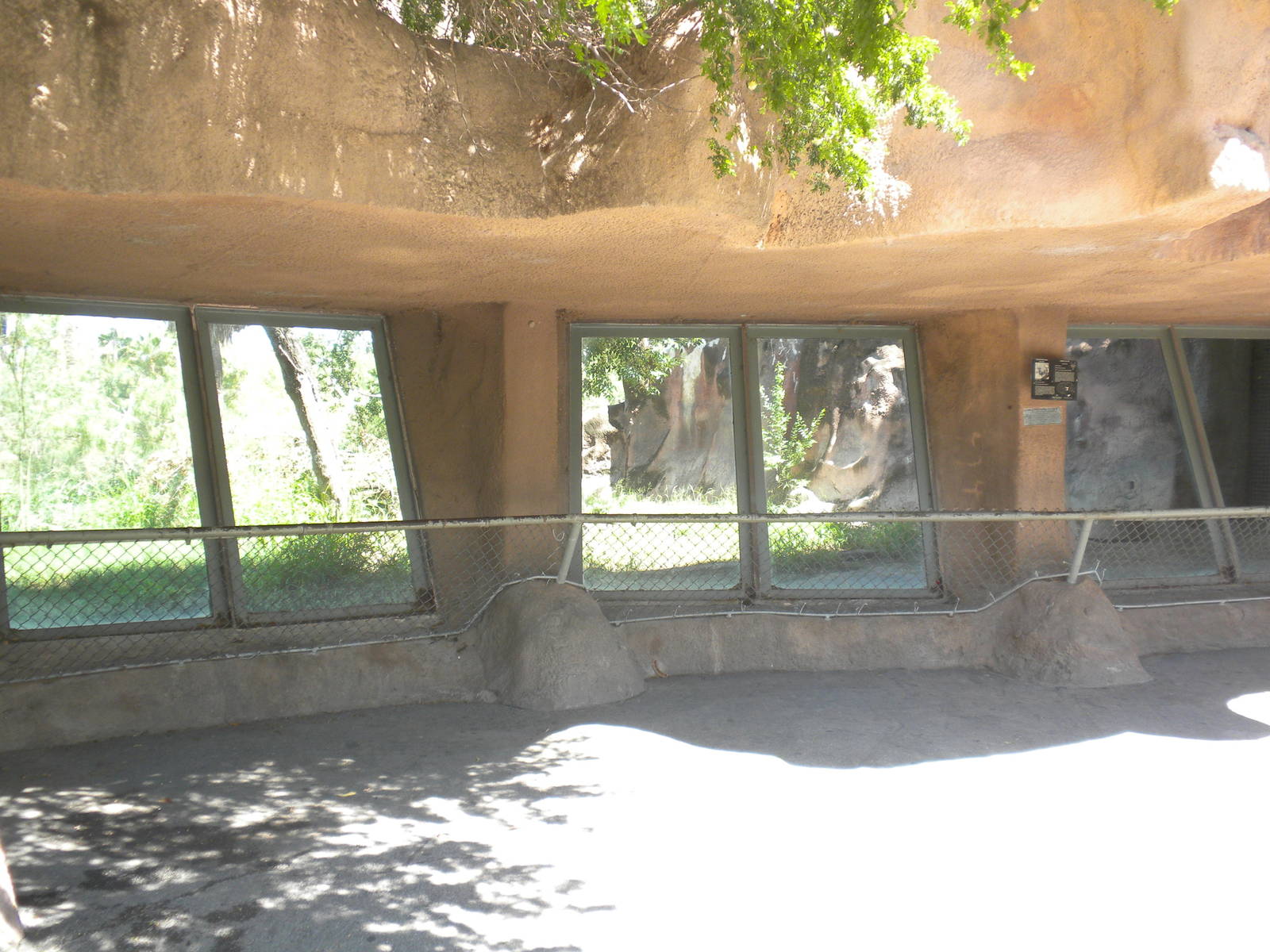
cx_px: 635
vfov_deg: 38.7
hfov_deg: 50.1
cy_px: 476
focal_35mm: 37
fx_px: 1357
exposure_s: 1/85.7
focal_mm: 6.6
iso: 90
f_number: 3.5
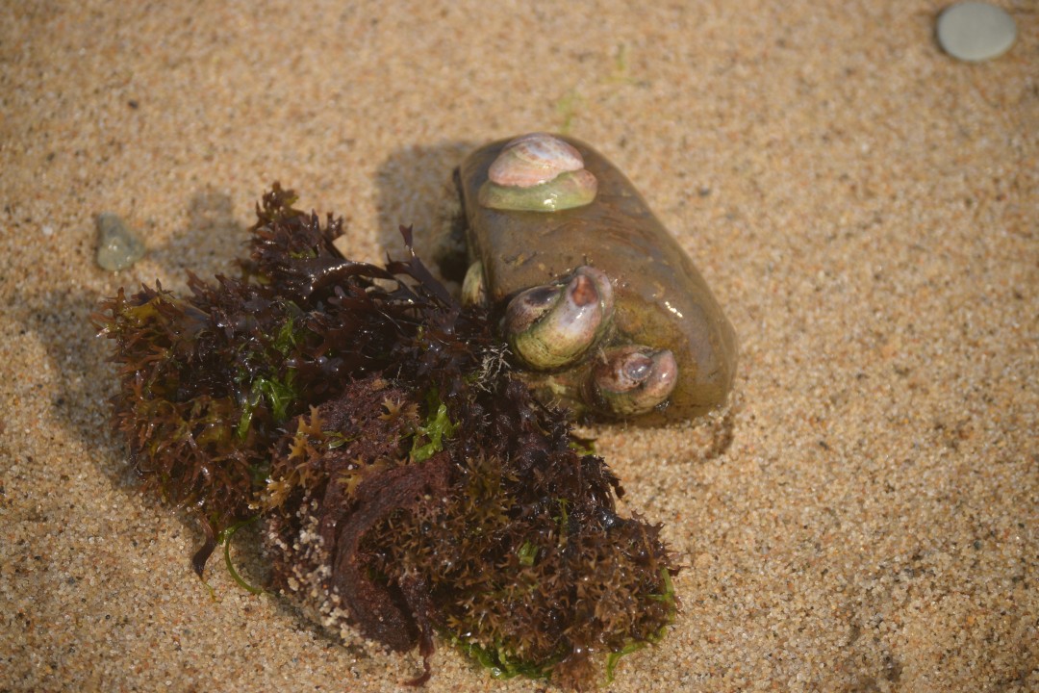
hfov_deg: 16.1
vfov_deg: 10.8
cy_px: 346
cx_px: 520
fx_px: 3680
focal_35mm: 128
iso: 200
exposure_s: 1/2500
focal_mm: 85
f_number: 4.5
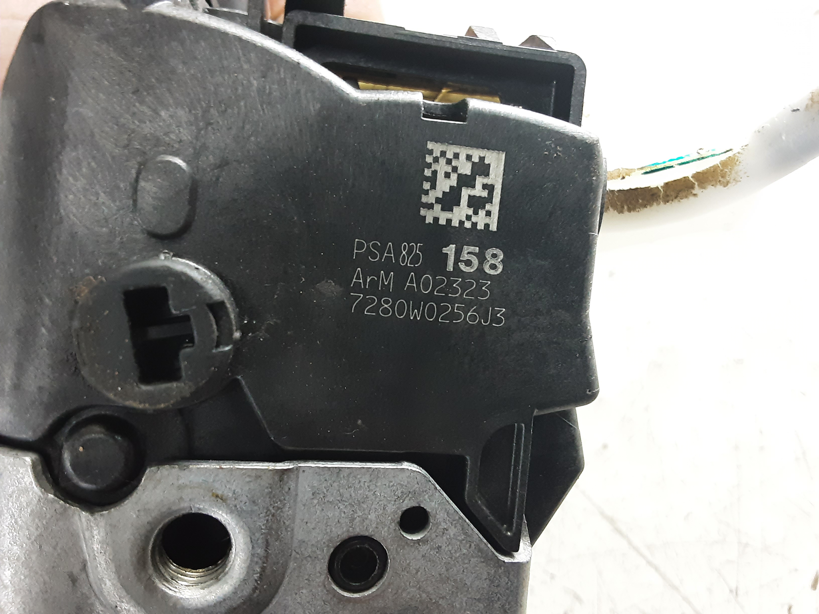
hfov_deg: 65.3
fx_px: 639
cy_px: 307
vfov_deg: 51.4
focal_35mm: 27
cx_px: 410
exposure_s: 1/25
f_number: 1.9
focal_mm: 2.91
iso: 250
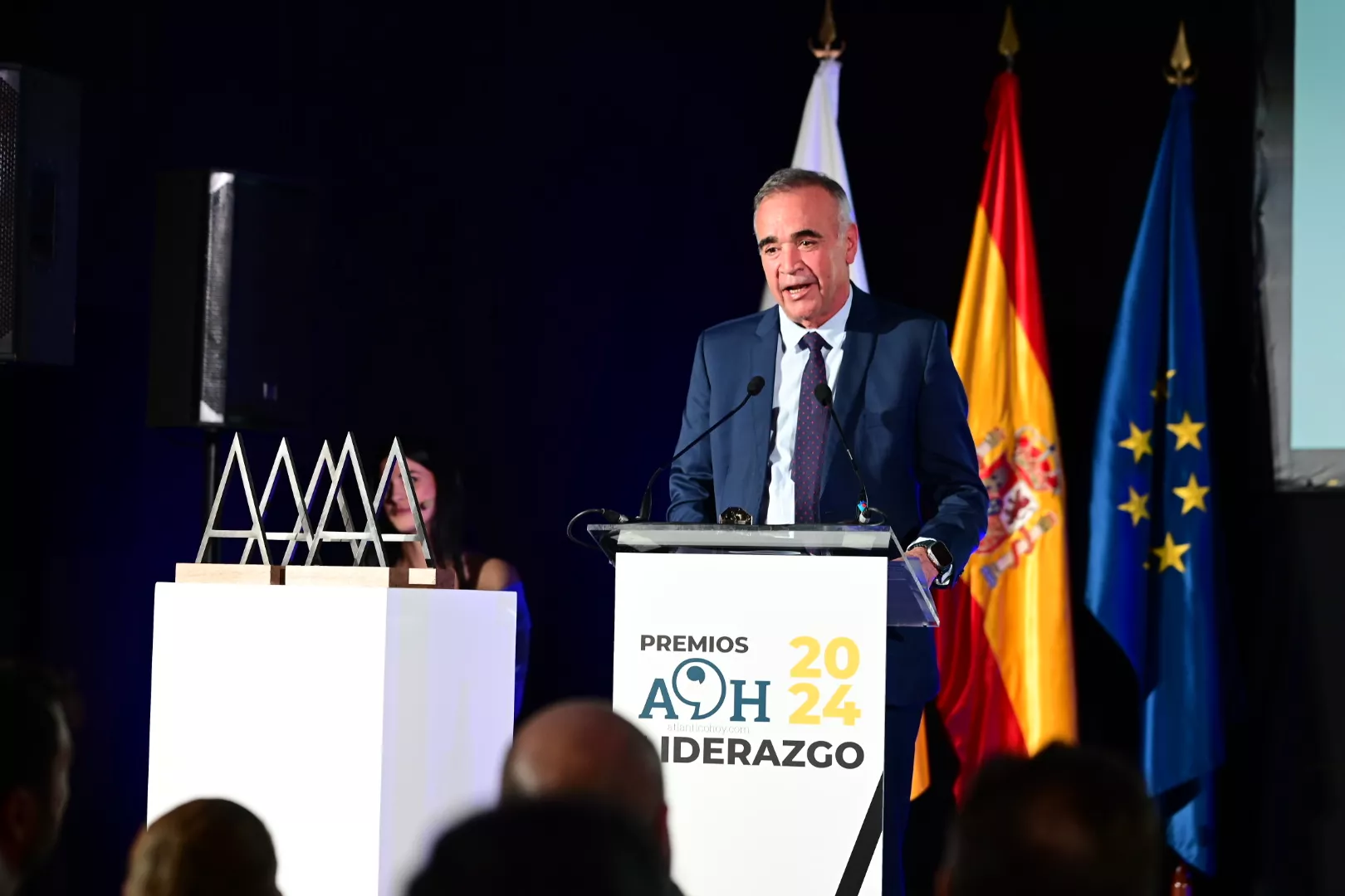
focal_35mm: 85
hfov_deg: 23.9
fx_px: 3175
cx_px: 672
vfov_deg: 16.1
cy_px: 448
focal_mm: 85
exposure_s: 1/250
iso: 1000
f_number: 2.5
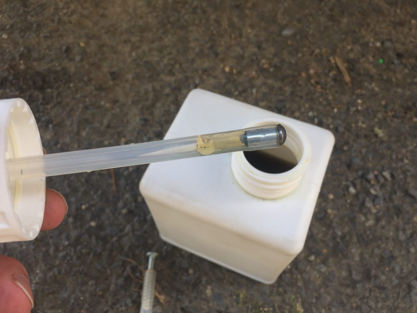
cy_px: 156
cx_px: 208
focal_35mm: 29
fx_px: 349
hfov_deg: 61.7
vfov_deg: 48.2
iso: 32
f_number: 2.2
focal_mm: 4.15
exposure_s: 1/608
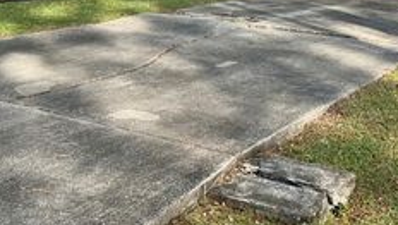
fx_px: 644
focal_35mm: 61
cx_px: 262
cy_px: -78
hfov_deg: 34.0
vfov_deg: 18.3
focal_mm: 5.7
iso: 50
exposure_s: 1/1808
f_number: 1.5
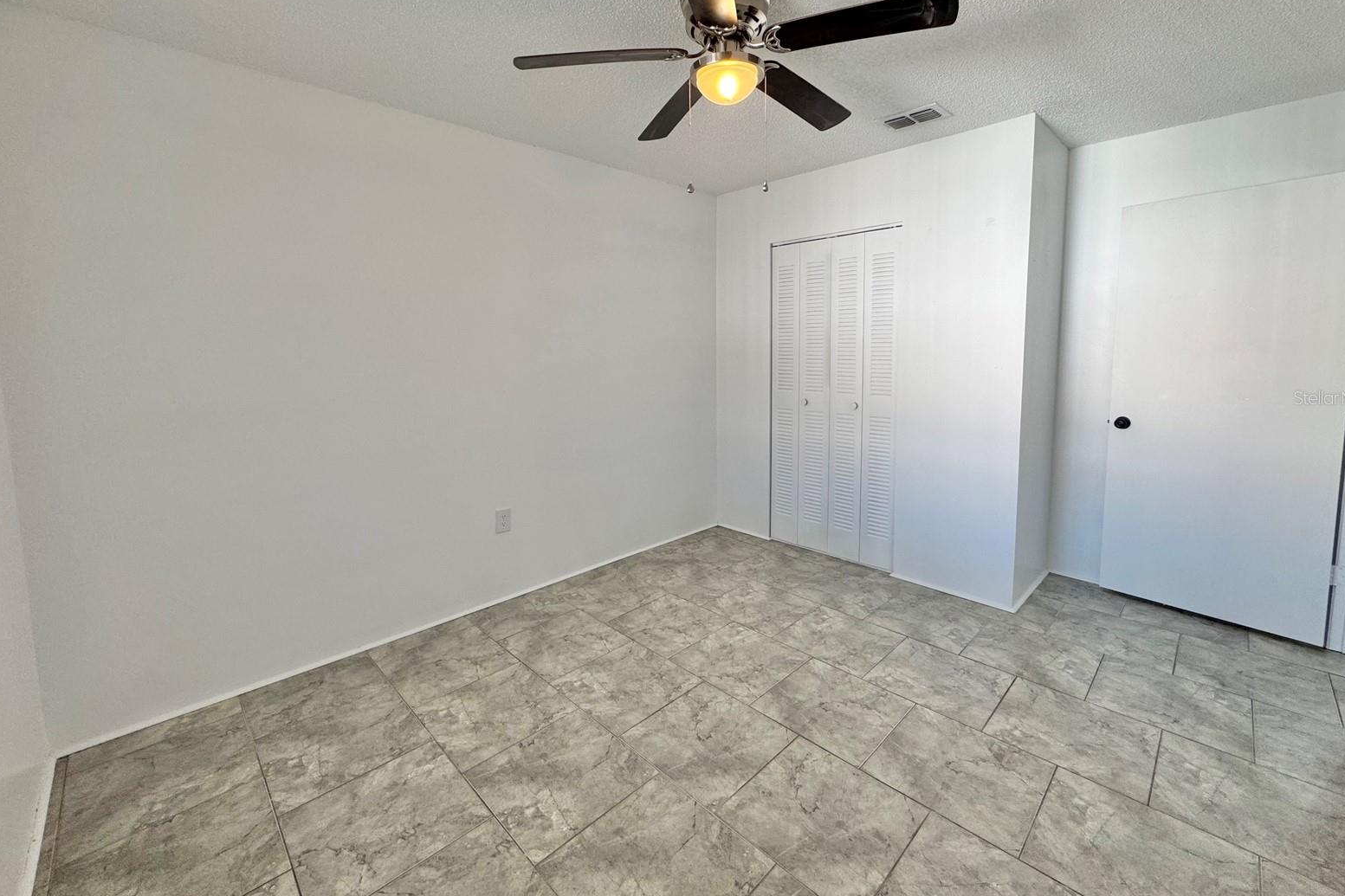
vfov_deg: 77.0
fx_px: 560
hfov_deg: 100.4
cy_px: 397
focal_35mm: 15
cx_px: 682
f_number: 2.2
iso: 160
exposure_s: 1/120
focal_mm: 2.22
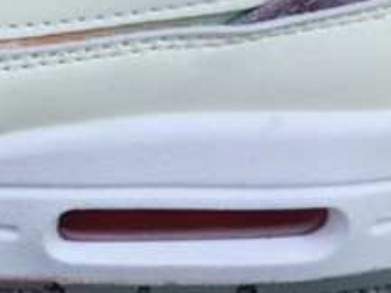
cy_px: -150
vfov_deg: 11.0
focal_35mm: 130
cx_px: -85
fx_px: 1468
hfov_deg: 14.7
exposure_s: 1/627
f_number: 2.4
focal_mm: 3.3
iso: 25
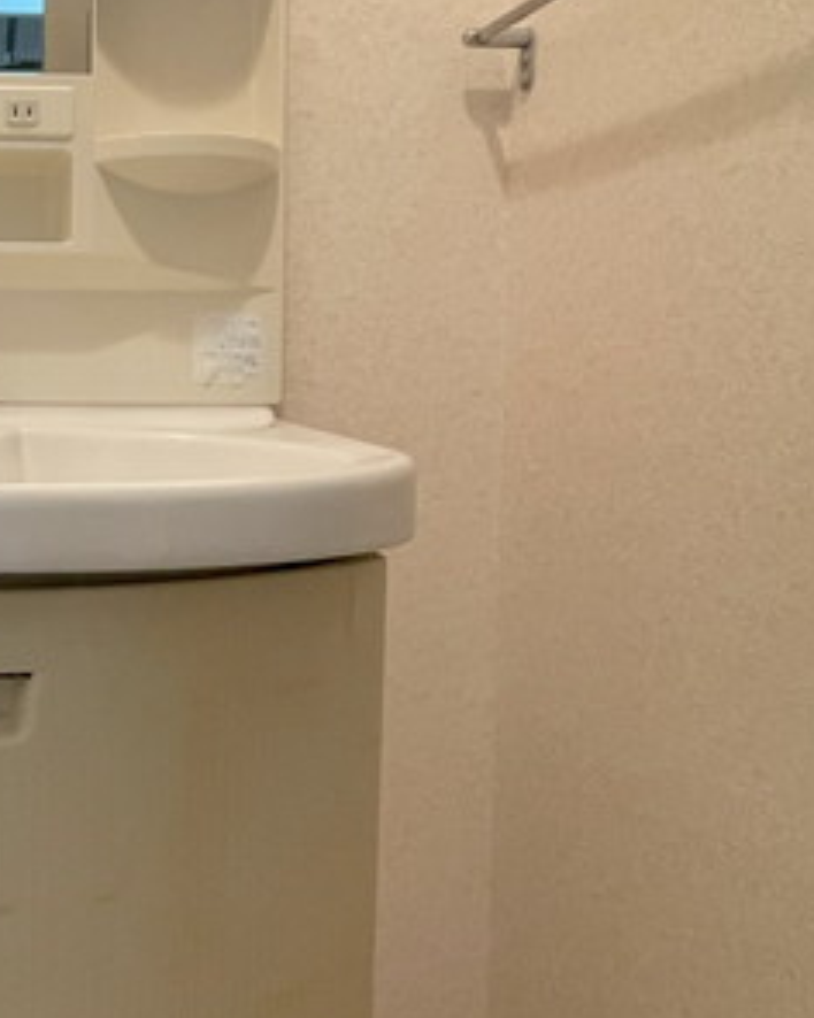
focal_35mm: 37
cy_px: 428
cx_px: -66
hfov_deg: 34.9
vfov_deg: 48.9
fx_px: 1114
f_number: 2.4
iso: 250
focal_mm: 1.55
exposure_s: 1/50
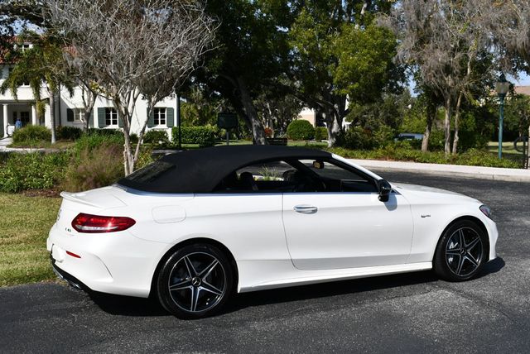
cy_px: 177
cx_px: 265
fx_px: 648
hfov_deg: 44.5
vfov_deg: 30.6
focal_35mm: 44
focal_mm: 22
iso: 100
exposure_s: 1/320
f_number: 9
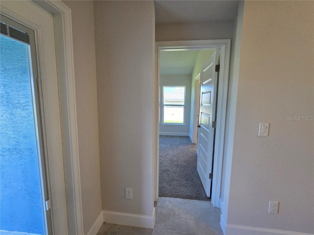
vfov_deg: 89.9
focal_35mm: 13
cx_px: 157
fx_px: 118
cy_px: 118
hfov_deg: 106.2
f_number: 2.2
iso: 100
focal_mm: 2.2
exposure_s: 1/100
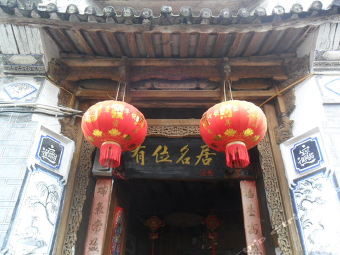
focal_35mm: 28
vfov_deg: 49.8
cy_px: 132
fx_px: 275
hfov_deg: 63.4
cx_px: 173
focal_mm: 4.9
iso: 160
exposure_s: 1/45
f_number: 3.5
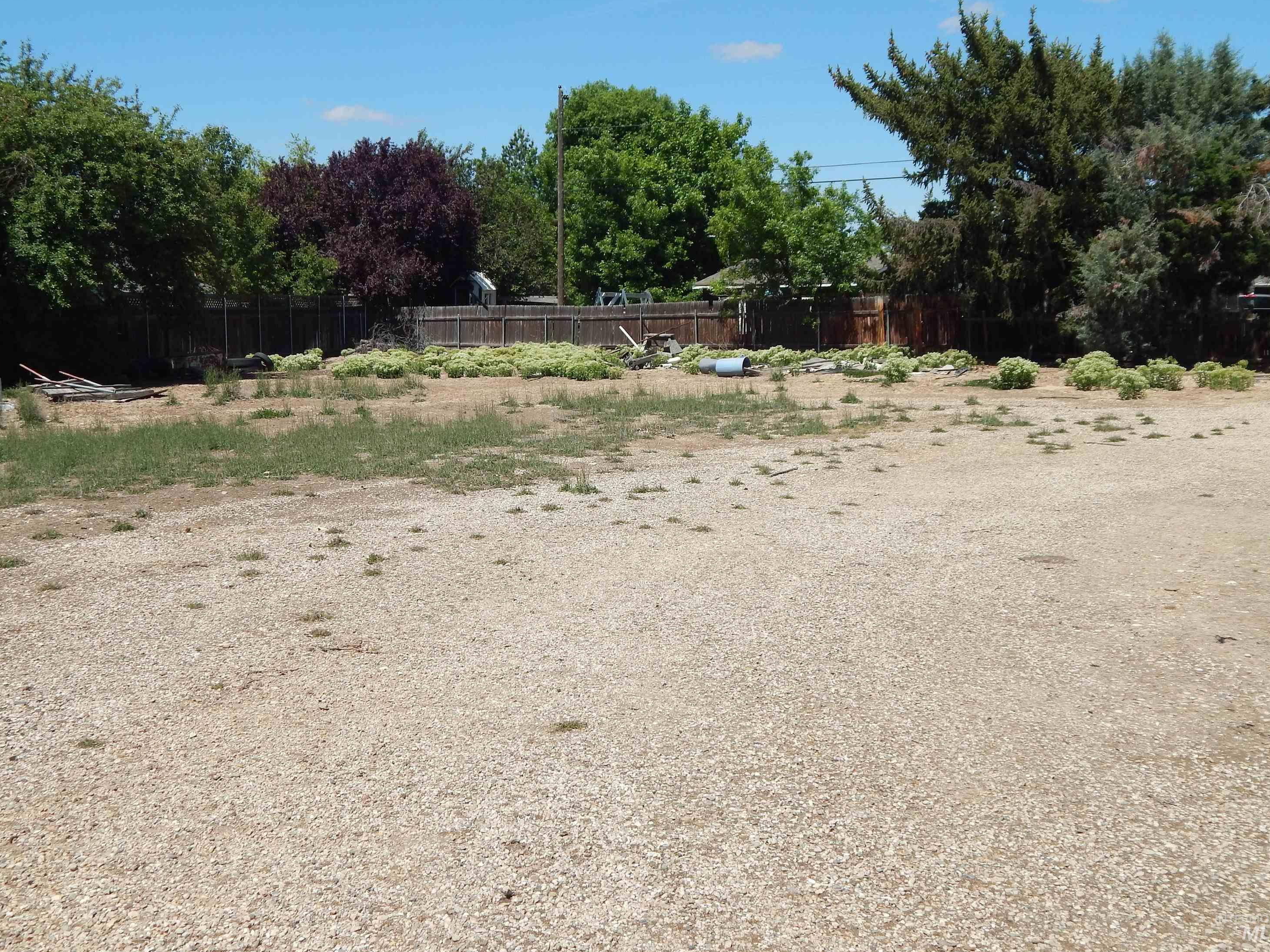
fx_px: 1468
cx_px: 647
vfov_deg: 36.0
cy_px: 463
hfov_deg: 46.8
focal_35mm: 40
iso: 125
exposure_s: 1/400
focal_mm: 6.8
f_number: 6.9
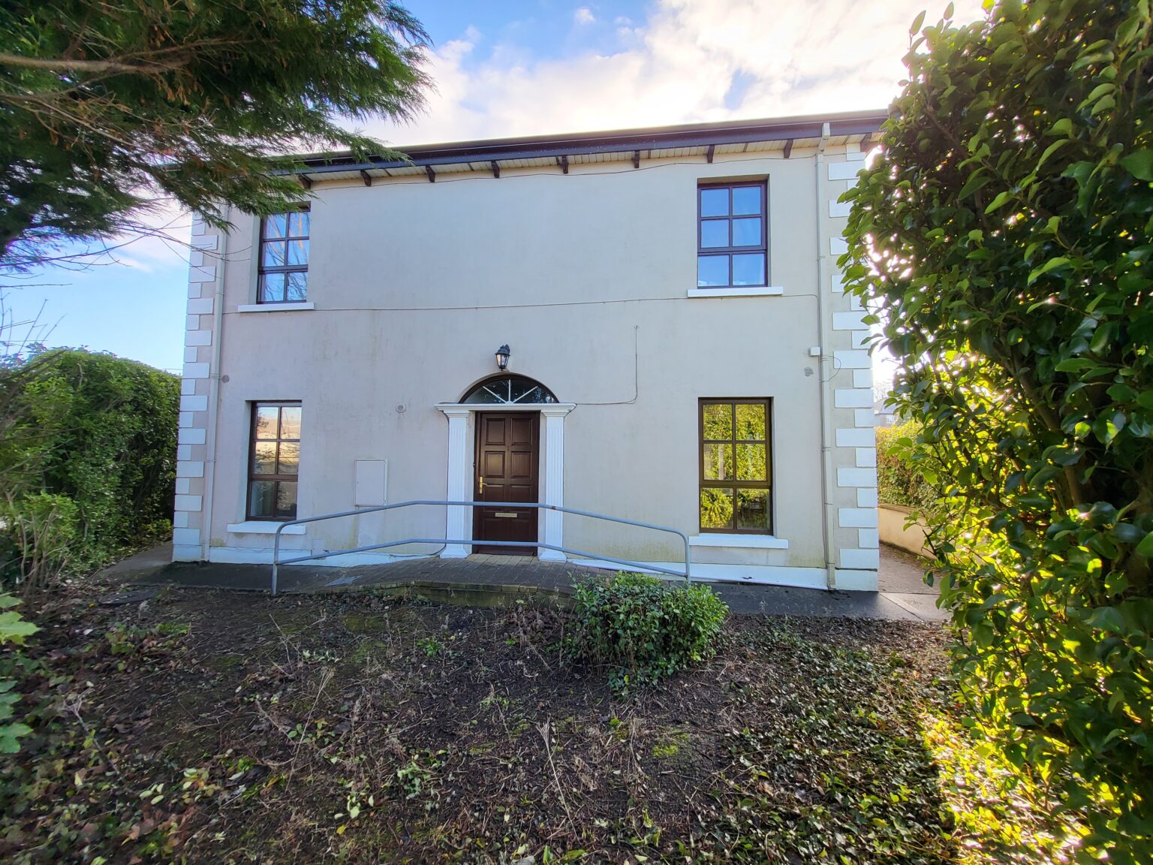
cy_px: 432
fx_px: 433
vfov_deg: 89.9
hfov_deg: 106.2
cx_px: 576
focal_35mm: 13
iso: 32
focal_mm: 1.74
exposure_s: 1/100
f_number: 2.2
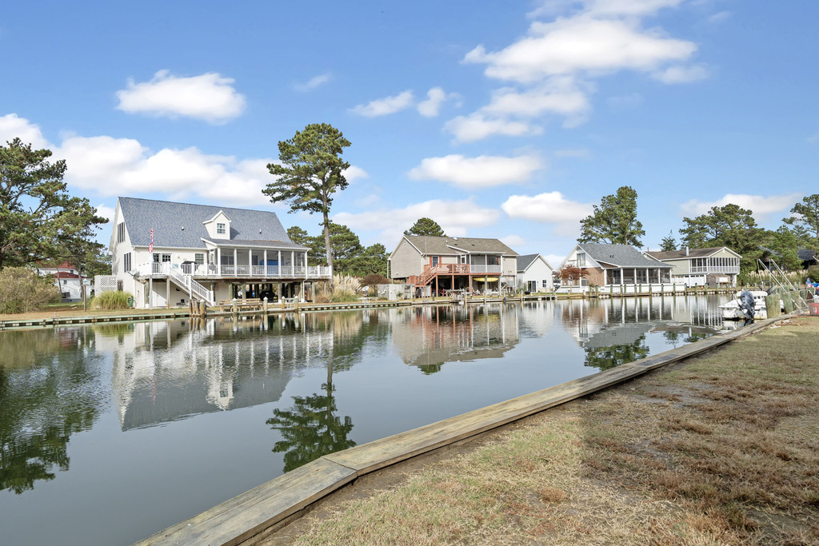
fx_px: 432
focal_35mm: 19
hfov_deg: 86.9
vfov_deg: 64.6
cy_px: 273
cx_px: 410
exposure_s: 1/800
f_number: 8
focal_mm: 19
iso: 320
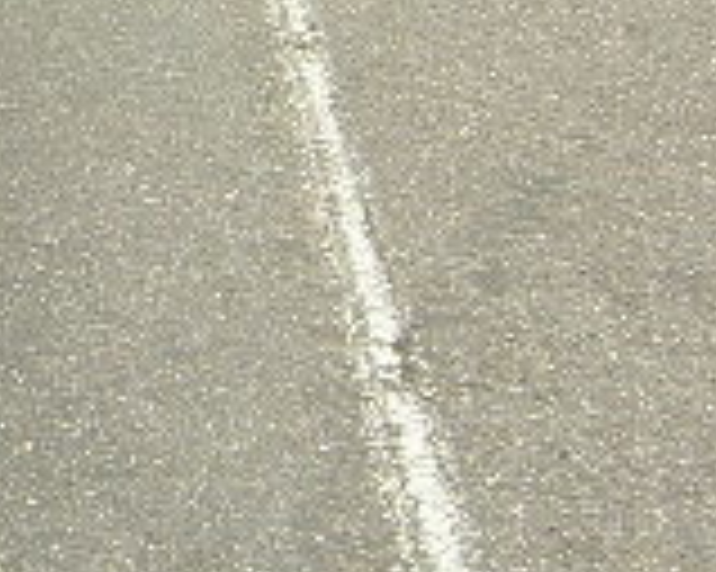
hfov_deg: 13.8
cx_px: -257
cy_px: -338
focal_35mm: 134
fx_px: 2838
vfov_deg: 11.0
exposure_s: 1/100
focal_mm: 5.6
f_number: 4.7
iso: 50
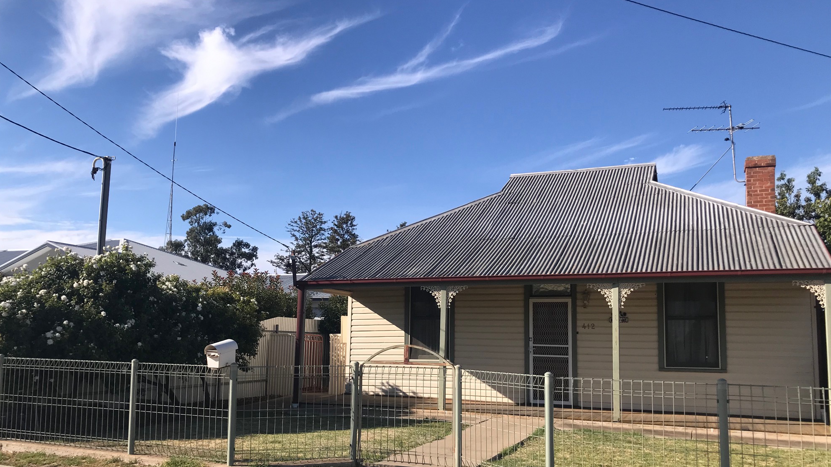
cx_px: 410
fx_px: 683
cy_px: 285
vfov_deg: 37.6
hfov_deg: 62.6
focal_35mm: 31
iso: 20
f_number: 1.8
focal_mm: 3.99
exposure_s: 1/2907
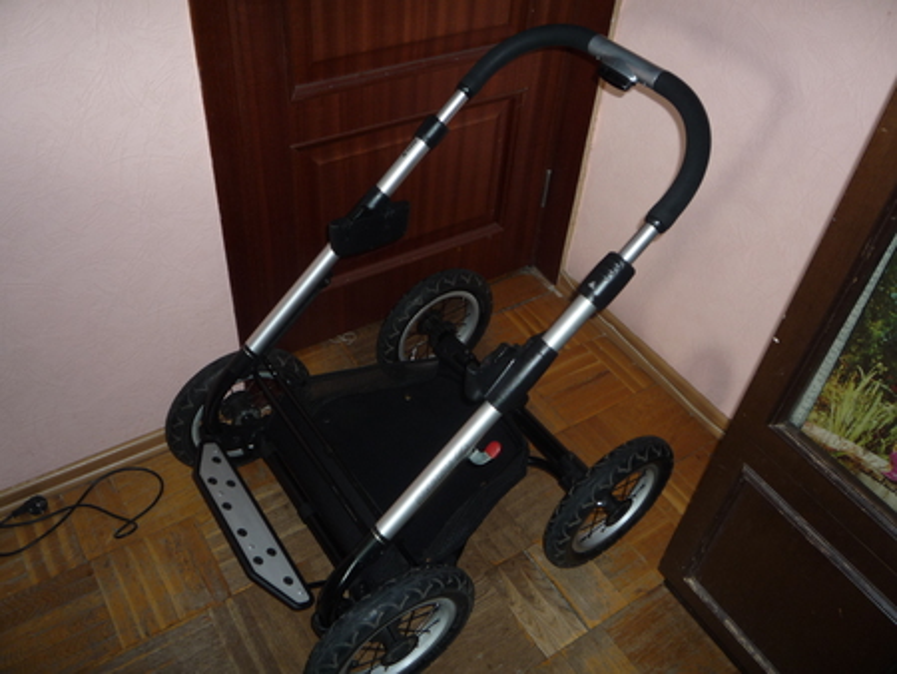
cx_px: 448
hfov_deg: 59.9
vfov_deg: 46.8
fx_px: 778
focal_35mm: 30
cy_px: 337
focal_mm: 5.2
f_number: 3.3
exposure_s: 1/30
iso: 100
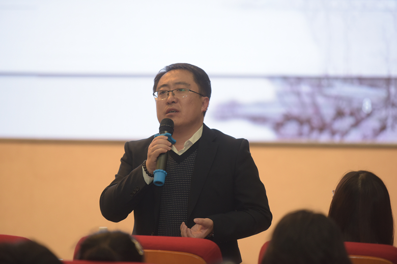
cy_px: 132
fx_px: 2040
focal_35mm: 185
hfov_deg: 11.1
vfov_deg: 7.4
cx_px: 198
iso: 1000
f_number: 2.8
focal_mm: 185
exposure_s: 1/250
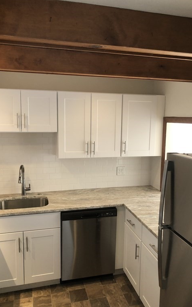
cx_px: 102
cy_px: 154
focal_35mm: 30
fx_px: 251
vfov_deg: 62.9
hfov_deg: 41.8
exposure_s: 1/30
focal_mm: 3.99
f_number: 1.8
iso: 32
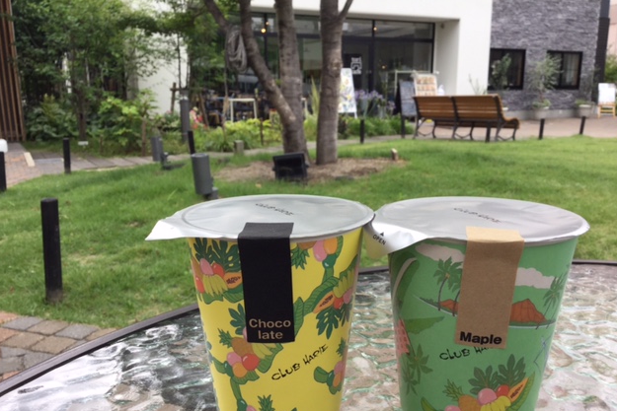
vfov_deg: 39.9
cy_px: 235
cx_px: 308
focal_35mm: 33
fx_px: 566
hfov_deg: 57.2
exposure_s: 1/155
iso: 25
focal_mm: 3.3
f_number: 2.4
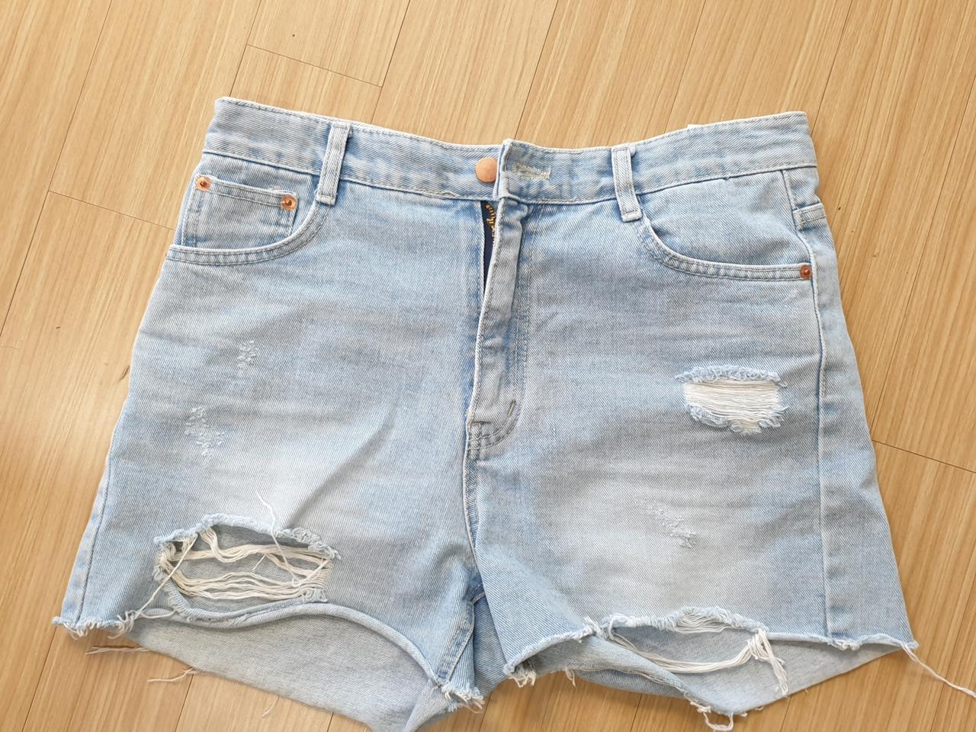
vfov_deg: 53.1
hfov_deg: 67.3
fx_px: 733
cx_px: 488
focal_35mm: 26
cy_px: 366
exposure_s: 1/60
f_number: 1.5
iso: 80
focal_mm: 4.3
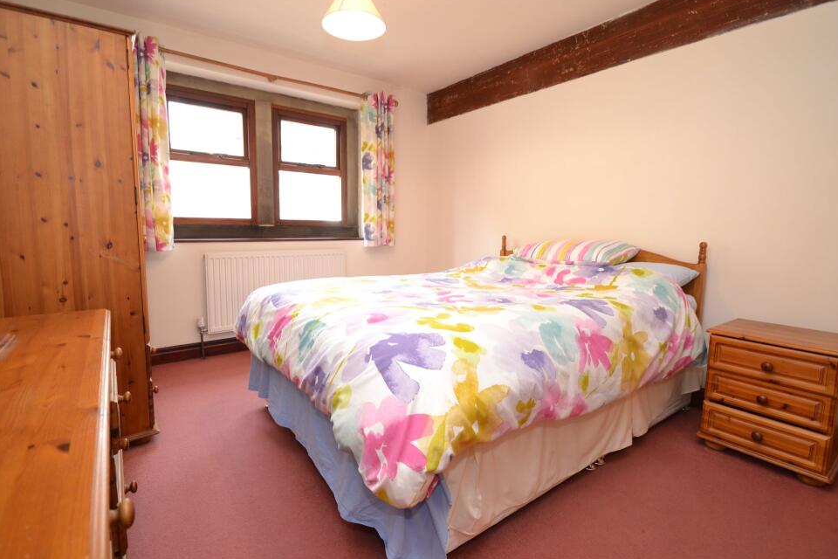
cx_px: 417
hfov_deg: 96.7
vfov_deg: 73.7
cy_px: 264
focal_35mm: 16
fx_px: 372
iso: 400
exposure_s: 1/60
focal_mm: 10
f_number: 3.5
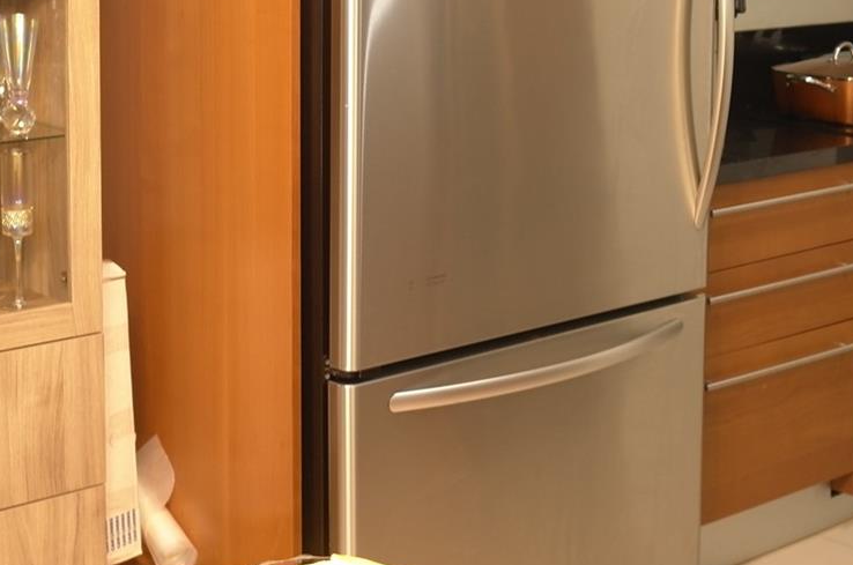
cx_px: 555
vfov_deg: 17.2
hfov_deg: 25.9
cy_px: 76
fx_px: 1845
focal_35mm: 78
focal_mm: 24
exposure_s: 1/25
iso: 400
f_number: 2.8
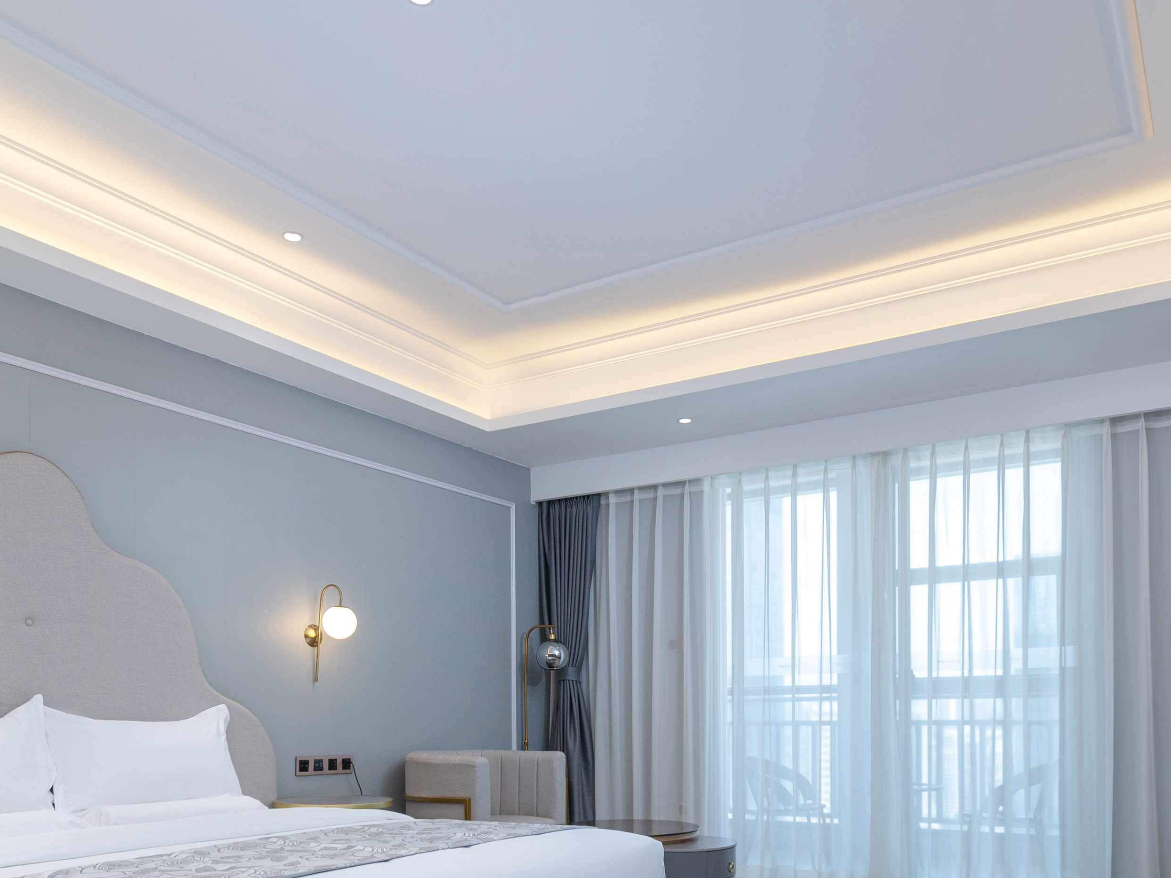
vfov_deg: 46.9
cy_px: 709
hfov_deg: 63.3
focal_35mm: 28
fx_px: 947
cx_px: 637
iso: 250
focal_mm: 12
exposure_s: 1/40
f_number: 9
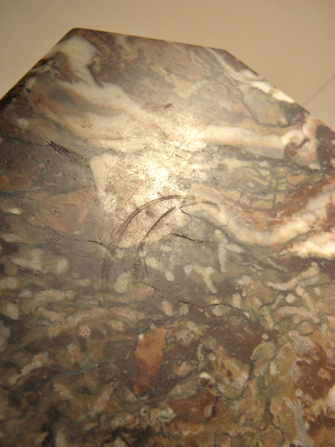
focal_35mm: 38
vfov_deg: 49.0
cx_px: 168
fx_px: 490
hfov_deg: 37.7
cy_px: 224
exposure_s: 1/60
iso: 100
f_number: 3.7
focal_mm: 6.8
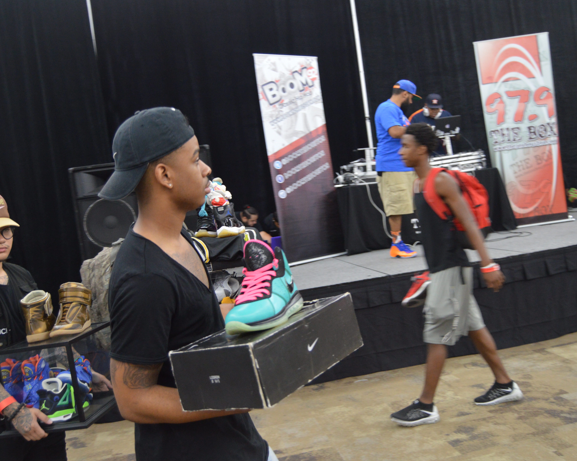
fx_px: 649
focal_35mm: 38
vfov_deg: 39.2
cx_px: 287
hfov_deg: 47.9
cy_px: 233
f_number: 3.5
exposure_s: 1/60
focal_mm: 22
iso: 1250
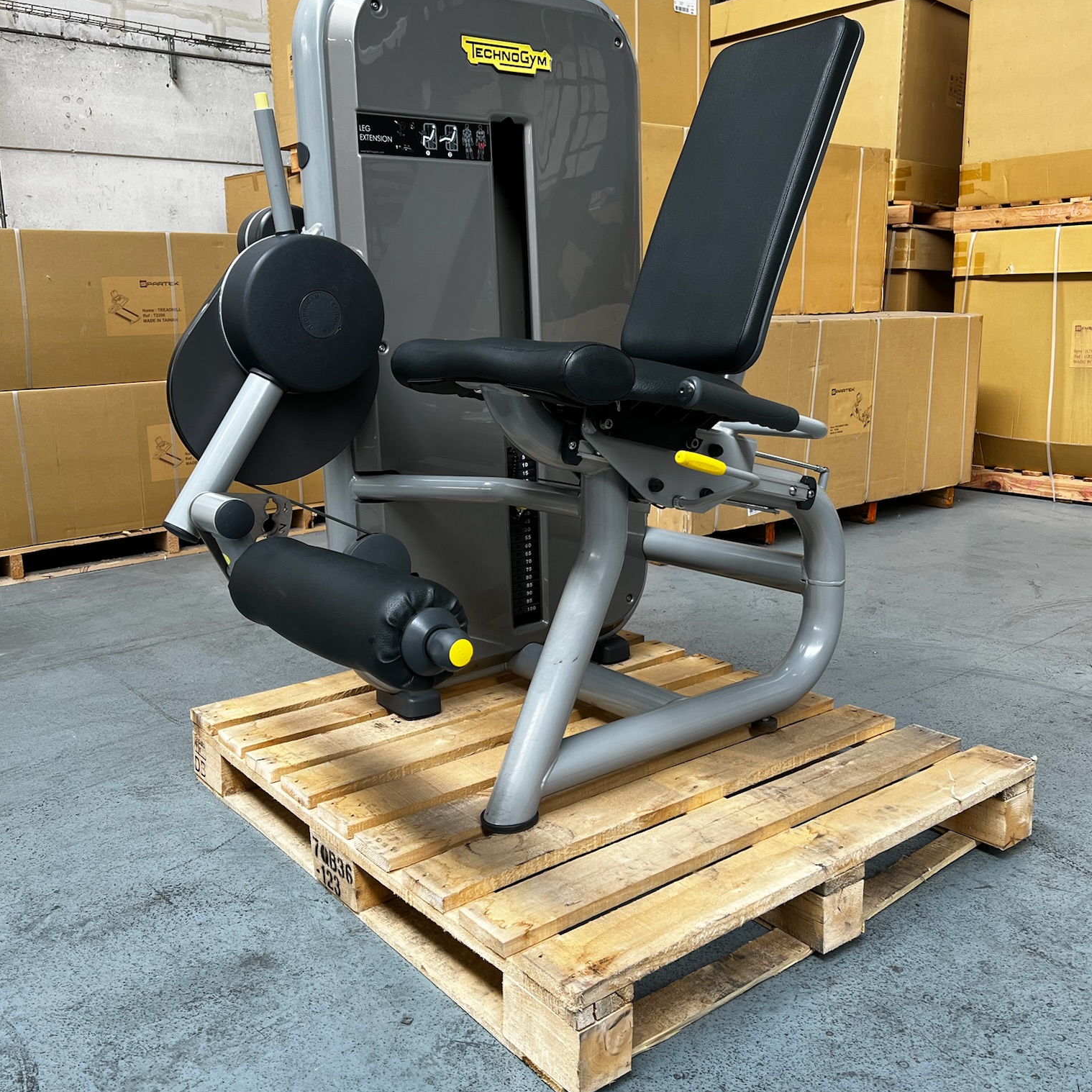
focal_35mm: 31
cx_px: 551
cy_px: 504
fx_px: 1106
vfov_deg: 52.5
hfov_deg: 52.5
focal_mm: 5.7
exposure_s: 1/100
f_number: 1.5
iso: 64
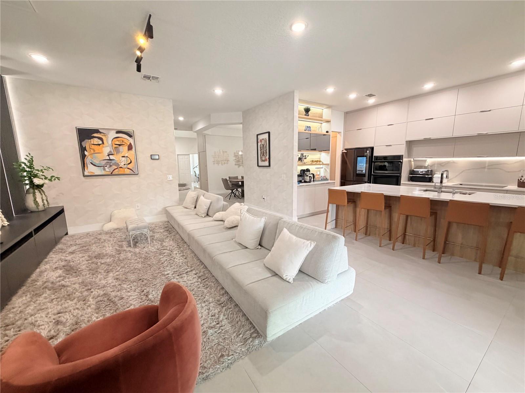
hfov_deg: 102.1
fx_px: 212
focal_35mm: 14
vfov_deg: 85.7
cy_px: 196
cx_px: 262
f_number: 2.2
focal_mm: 2.22
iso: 250
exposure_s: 1/120
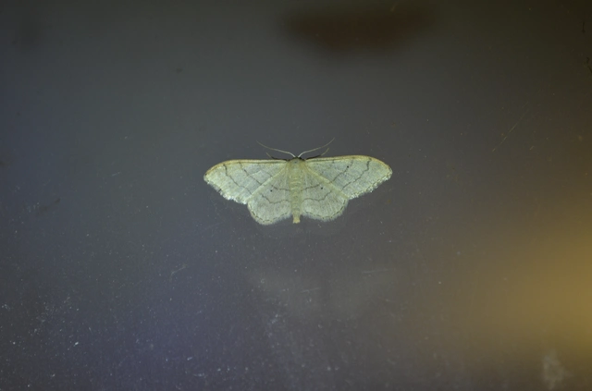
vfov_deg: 16.5
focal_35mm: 82
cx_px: 296
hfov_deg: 24.7
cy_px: 196
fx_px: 1353
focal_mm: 55
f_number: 5.6
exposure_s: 1/60
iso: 500
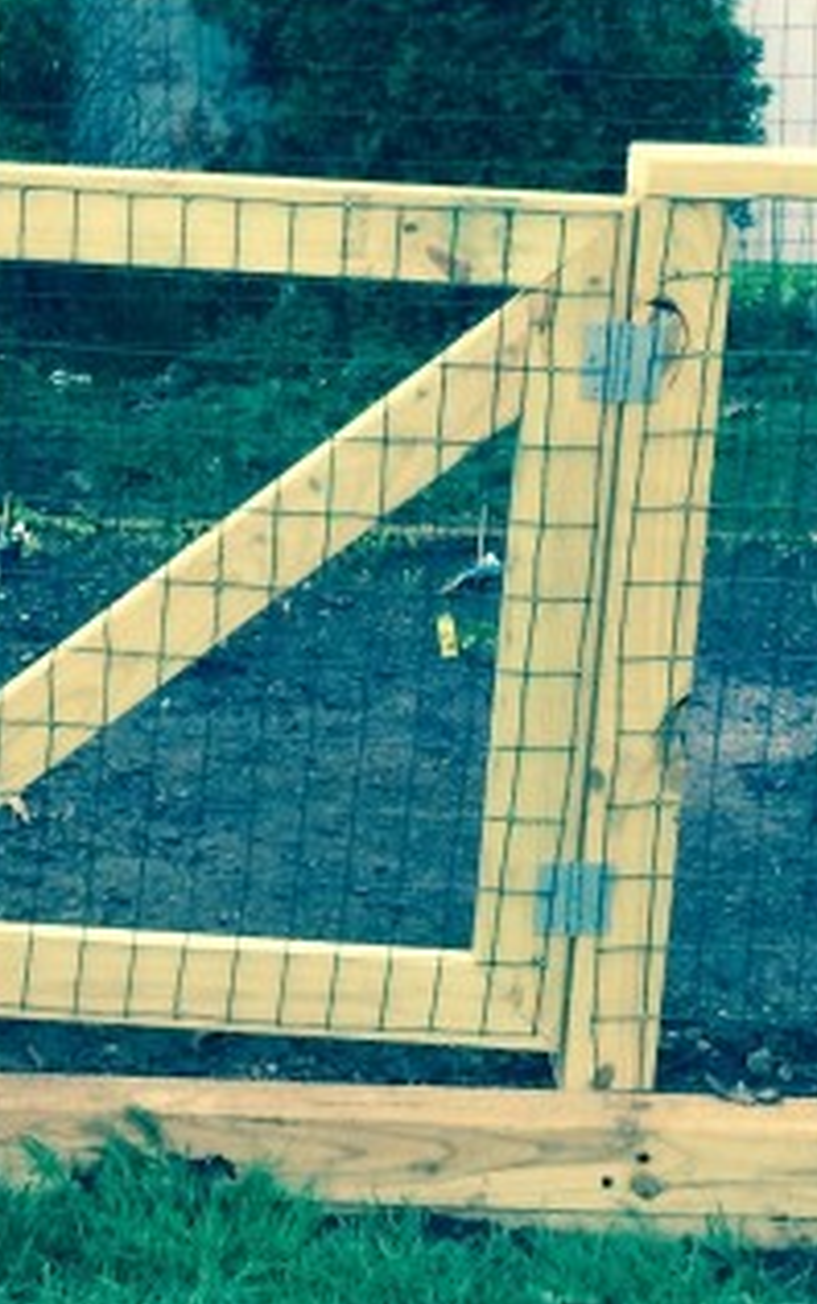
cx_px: -29
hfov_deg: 12.6
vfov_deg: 20.1
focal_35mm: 103
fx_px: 3663
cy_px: 491
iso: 160
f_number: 2.2
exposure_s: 1/30
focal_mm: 4.12
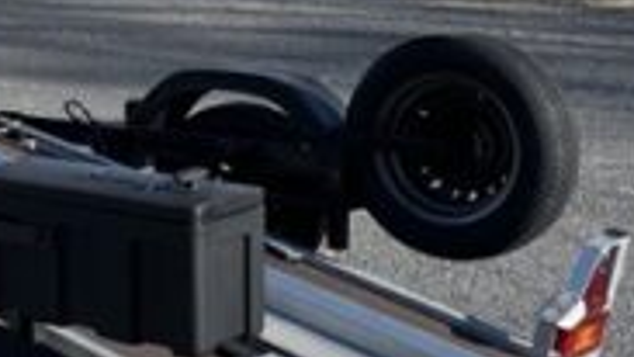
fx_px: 1564
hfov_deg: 21.0
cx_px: -173
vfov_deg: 13.0
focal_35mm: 93
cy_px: 87
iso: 32
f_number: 1.6
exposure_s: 1/2506
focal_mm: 4.2
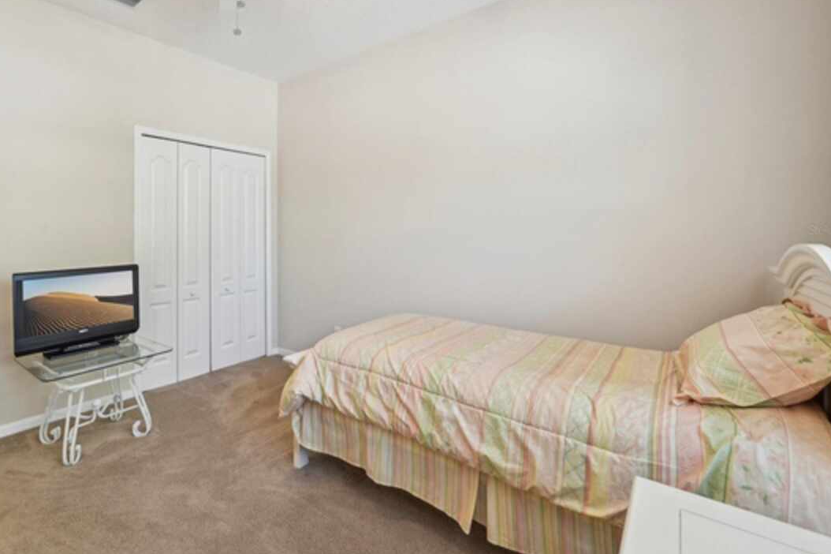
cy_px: 230
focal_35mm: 17
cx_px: 360
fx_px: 392
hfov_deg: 92.7
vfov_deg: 69.9
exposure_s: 1/13
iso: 400
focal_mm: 14
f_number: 8
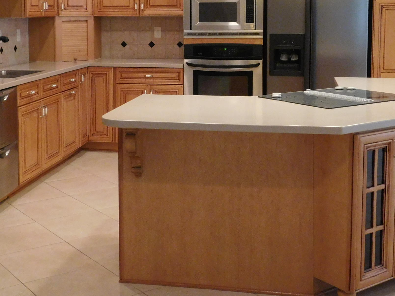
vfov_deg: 25.7
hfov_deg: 34.3
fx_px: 639
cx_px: 180
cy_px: 69
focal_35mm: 56
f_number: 3.2
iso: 400
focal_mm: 5.3
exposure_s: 1/25
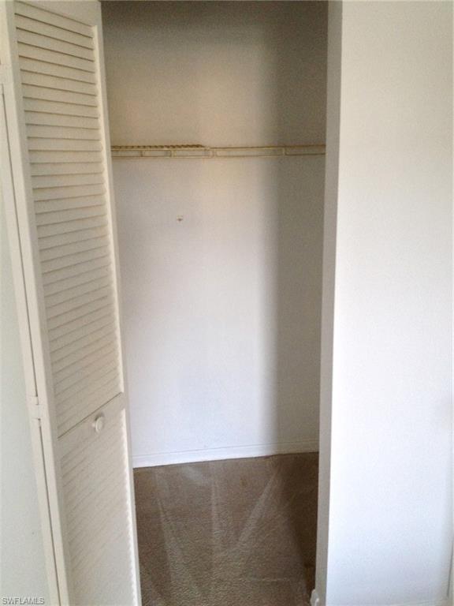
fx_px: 612
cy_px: 303
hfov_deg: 40.7
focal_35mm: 35
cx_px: 227
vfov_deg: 52.6
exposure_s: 1/20
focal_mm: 4.28
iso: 320
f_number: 2.4
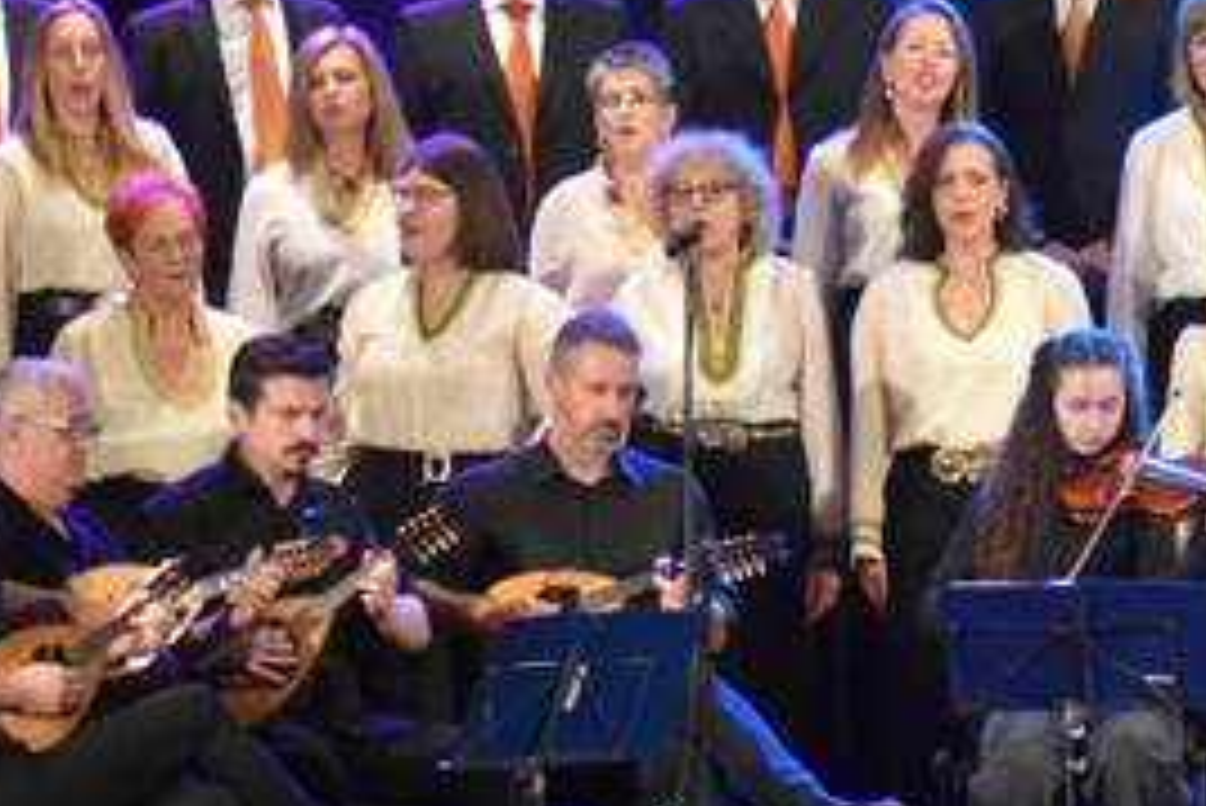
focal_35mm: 358
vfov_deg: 3.8
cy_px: 263
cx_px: 1404
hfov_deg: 5.7
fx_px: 11999
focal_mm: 80
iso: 2500
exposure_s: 1/125
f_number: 4.8
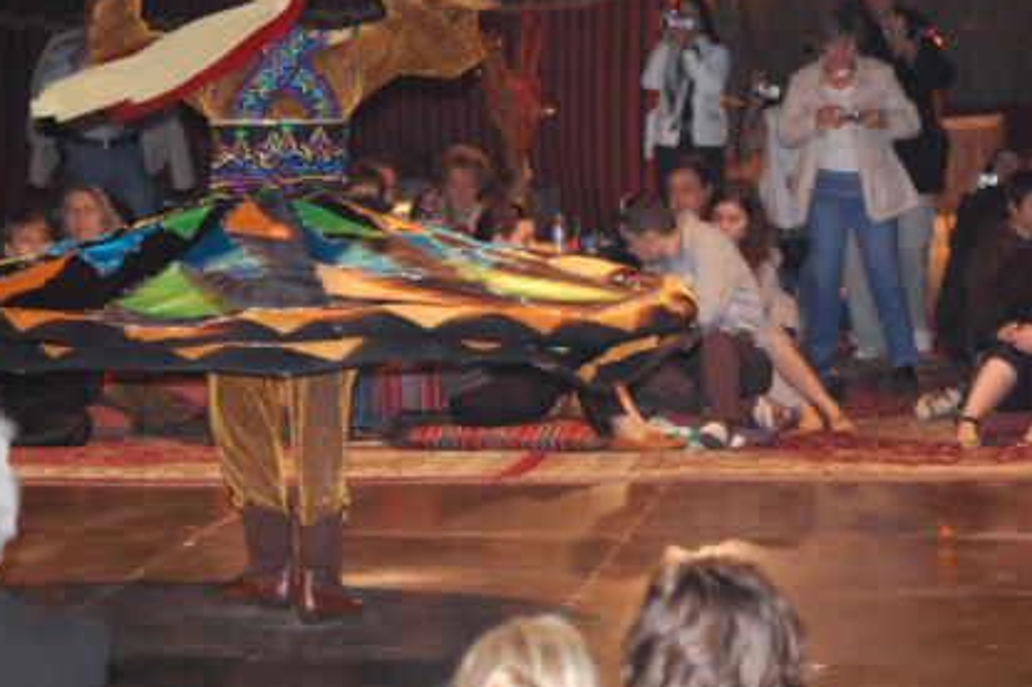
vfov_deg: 9.3
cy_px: 304
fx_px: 4241
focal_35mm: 148
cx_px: 506
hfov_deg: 13.9
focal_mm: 82
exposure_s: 1/60
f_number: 4
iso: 1600
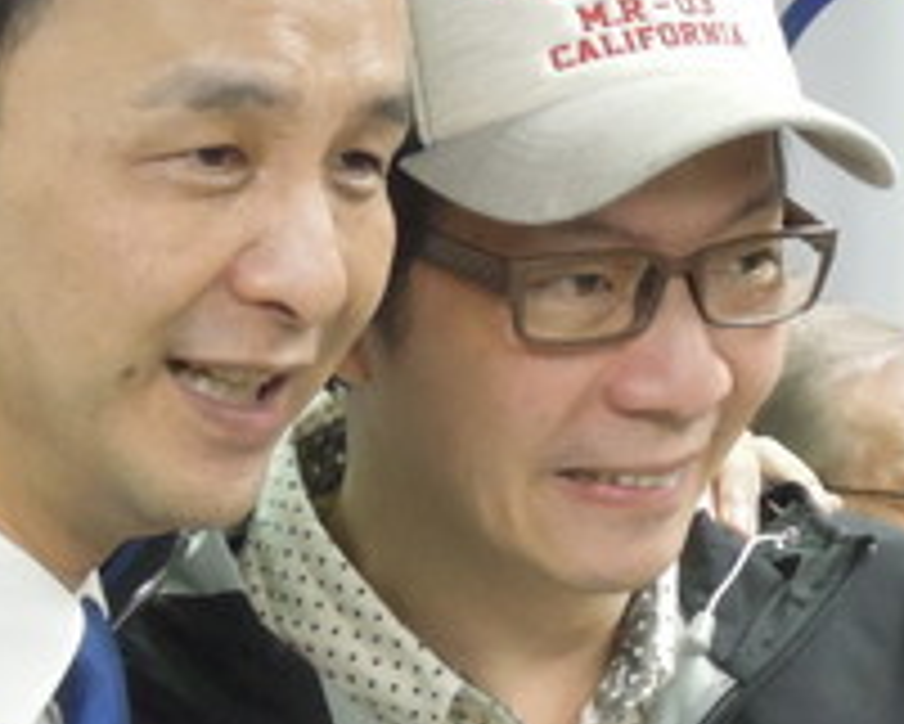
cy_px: 513
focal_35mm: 291
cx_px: 436
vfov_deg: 5.3
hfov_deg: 6.6
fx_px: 7789
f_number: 4.9
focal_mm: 17.9
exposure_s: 1/50
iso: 1400
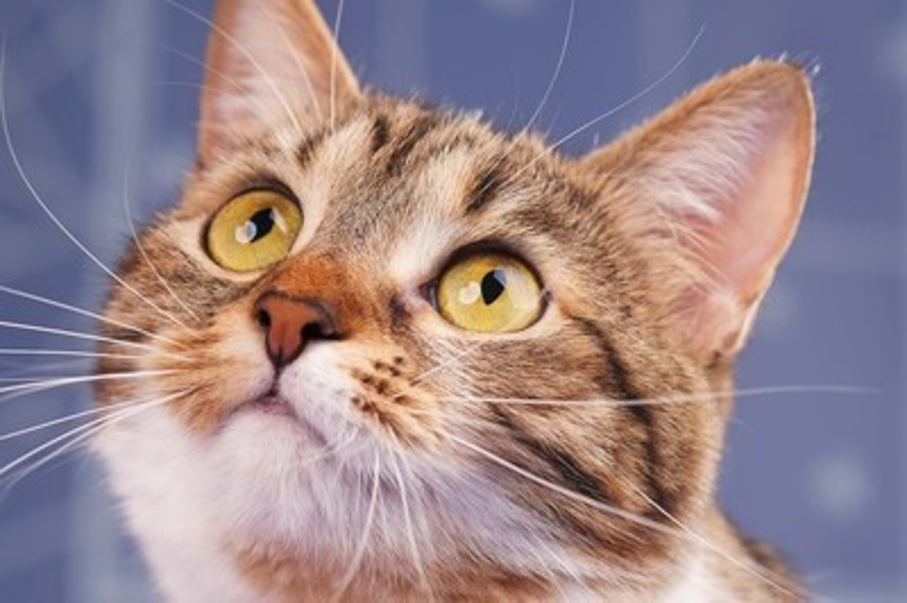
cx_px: 454
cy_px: 302
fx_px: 3965
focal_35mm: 158
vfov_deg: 8.7
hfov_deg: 13.1
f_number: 7.1
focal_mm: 105
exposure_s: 1/200
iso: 100
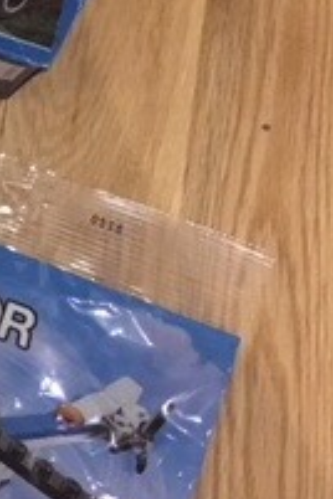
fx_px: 1332
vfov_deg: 21.0
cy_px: 112
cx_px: -321
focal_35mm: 96
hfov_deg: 12.6
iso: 500
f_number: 2.2
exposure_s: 1/17
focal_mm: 4.15
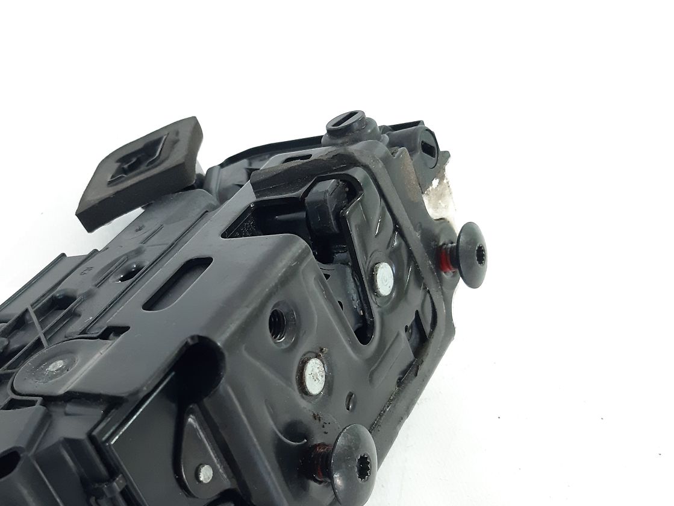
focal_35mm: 41
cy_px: 345
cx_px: 184
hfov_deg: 44.5
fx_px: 798
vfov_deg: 34.7
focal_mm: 3.93
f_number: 1.7
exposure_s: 1/50
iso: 250
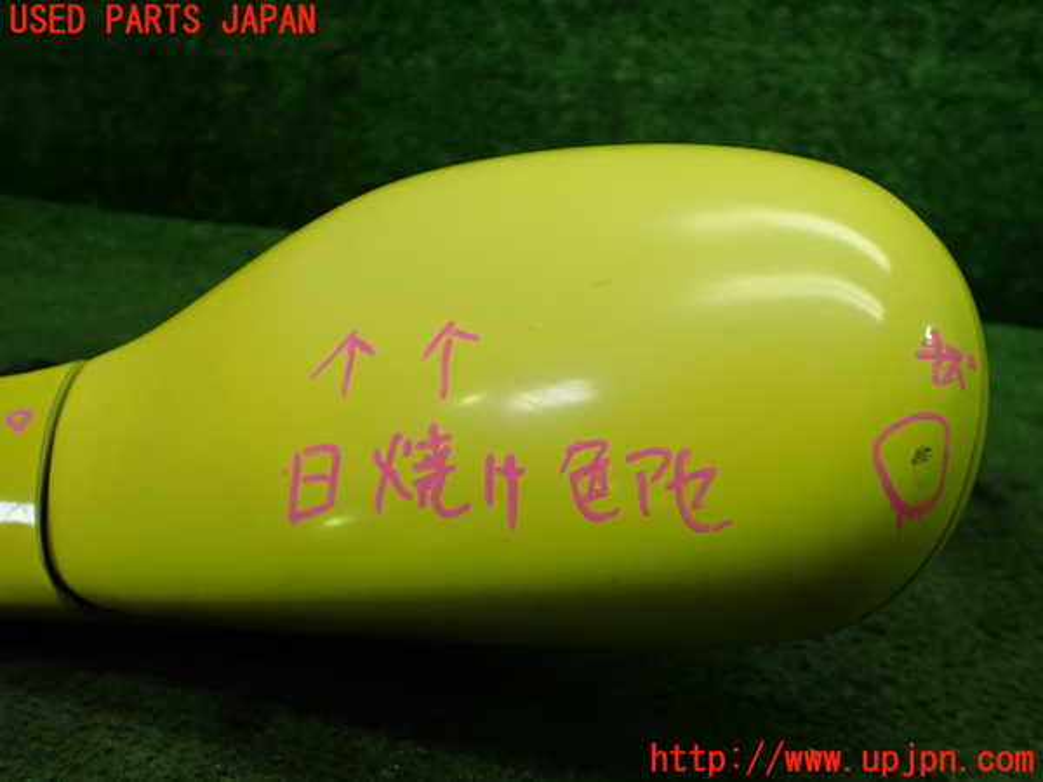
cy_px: 391
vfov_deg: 46.8
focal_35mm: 30
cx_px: 522
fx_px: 904
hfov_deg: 60.0
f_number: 2.3
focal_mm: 5.4
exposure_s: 1/125
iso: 200
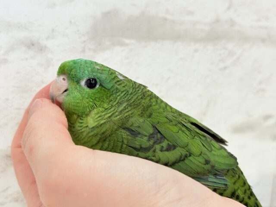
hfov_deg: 36.8
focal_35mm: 52
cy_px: 104
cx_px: 138
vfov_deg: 28.0
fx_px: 415
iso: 64
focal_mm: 5.96
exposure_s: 1/50
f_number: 1.6
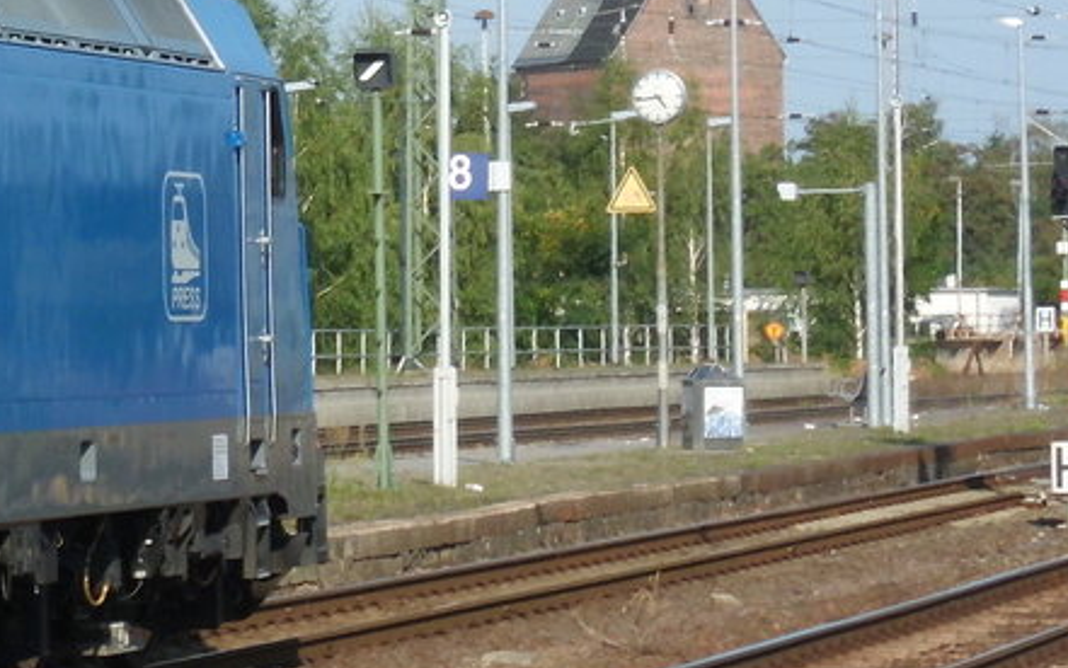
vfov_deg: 4.8
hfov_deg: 7.6
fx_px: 7978
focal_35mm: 274
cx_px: -341
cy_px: 179
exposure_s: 1/378
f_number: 5.7
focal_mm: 17
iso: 100
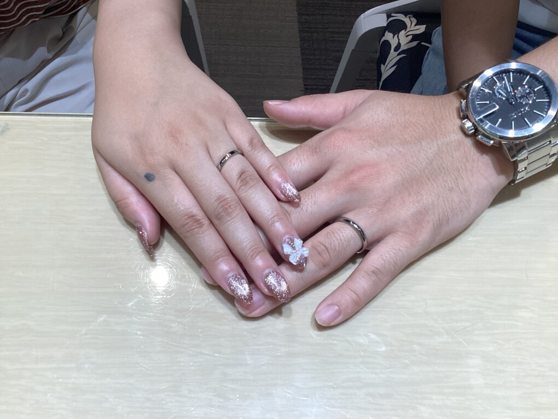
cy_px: 210
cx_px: 279
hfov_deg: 58.4
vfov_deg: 45.4
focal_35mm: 31
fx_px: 500
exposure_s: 1/120
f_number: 2.4
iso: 80
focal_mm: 3.3
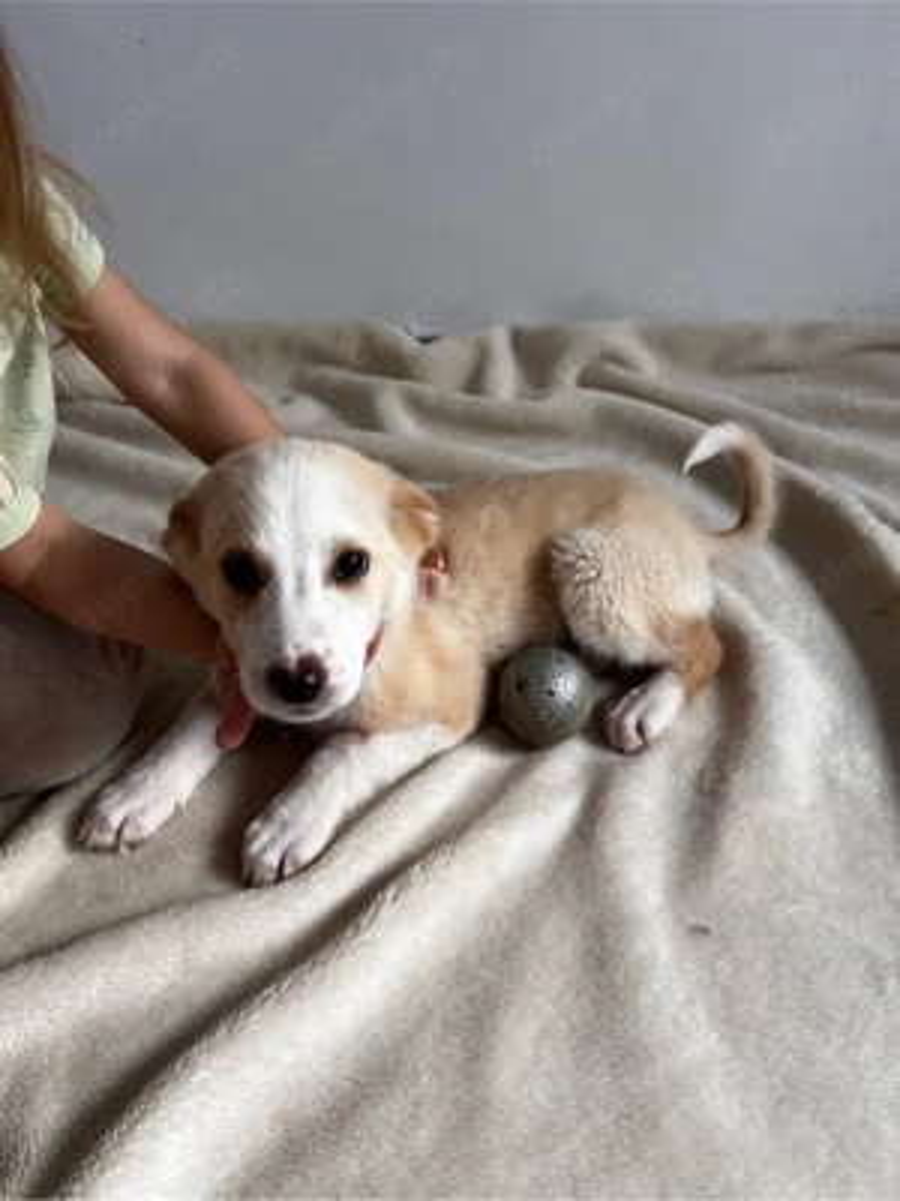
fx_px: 901
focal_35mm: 26
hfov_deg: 53.1
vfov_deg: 67.3
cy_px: 600
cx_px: 450
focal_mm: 5.7
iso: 64
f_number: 1.5
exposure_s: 1/121
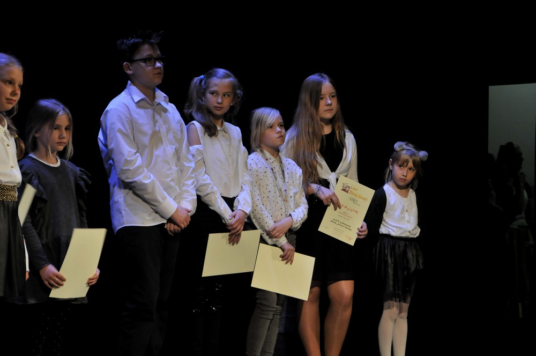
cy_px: 178
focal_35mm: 120
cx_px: 268
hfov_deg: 17.1
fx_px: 1784
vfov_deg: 11.4
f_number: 5.3
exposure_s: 1/30
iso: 900
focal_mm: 80
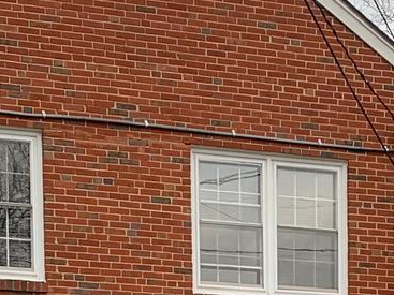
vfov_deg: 9.5
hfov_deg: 13.4
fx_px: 1650
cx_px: 410
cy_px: 616
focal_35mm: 145
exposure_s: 1/330
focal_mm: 4.25
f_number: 1.8
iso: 25
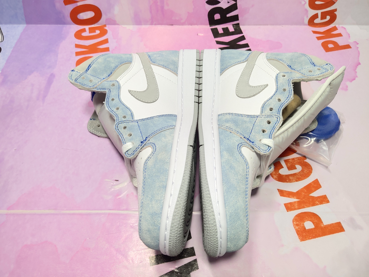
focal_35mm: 30
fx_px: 320
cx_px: 184
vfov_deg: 46.8
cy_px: 138
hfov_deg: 60.0
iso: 50
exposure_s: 1/1995
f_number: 1.79
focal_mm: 4.35
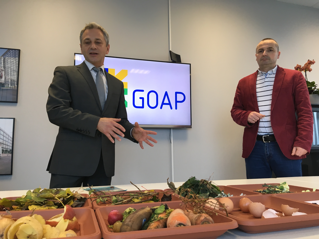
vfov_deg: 48.2
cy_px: 120
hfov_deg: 61.7
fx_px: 267
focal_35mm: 29
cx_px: 160
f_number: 2.2
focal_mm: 4.15
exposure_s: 1/33
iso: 40
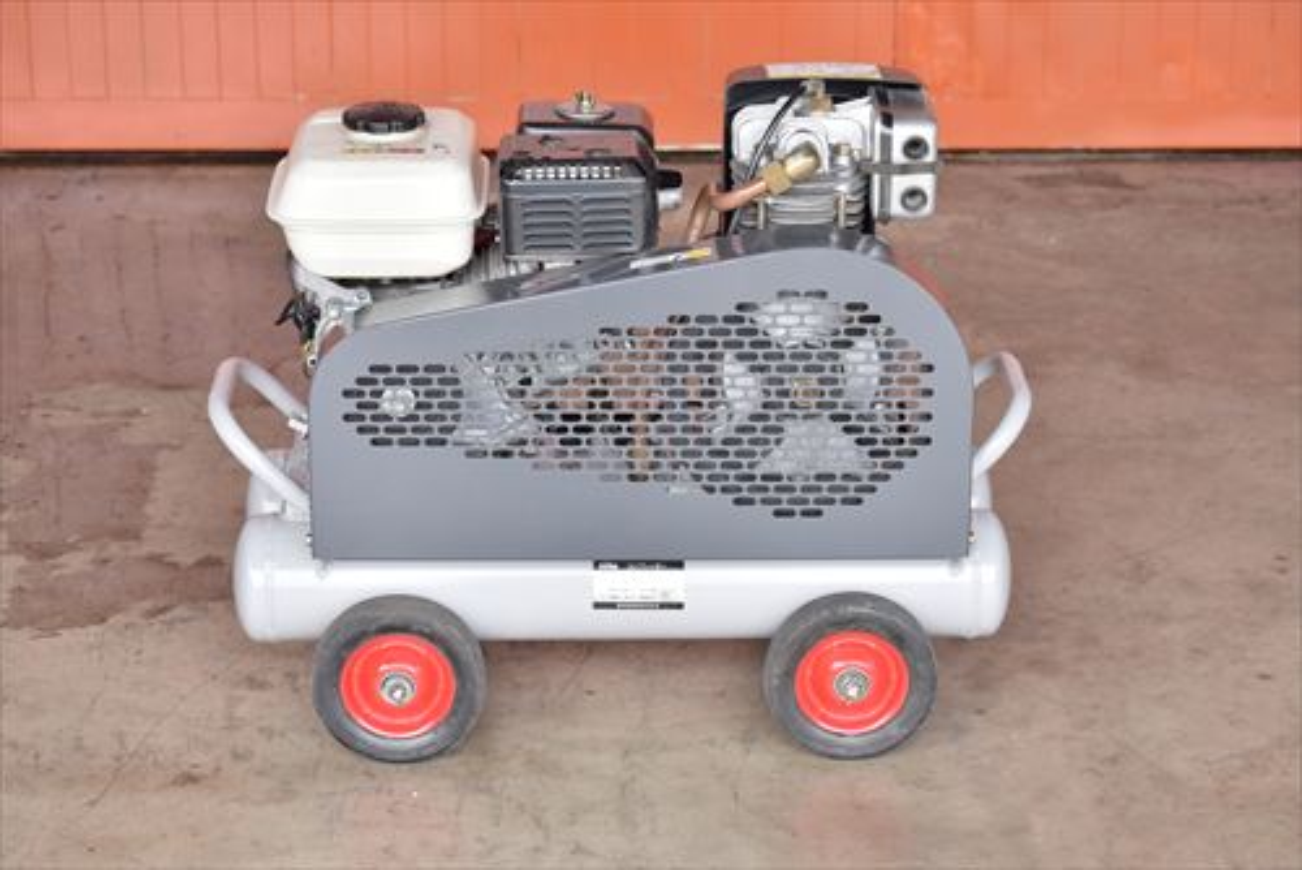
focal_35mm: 93
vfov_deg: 14.7
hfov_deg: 21.9
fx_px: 3365
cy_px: 435
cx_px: 651
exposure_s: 1/500
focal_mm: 62
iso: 1250
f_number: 6.3
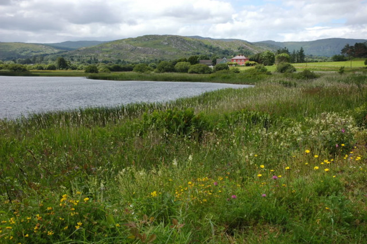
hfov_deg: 42.3
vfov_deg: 28.9
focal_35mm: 46
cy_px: 122
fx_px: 474
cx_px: 184
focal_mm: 31
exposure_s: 1/200
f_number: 10
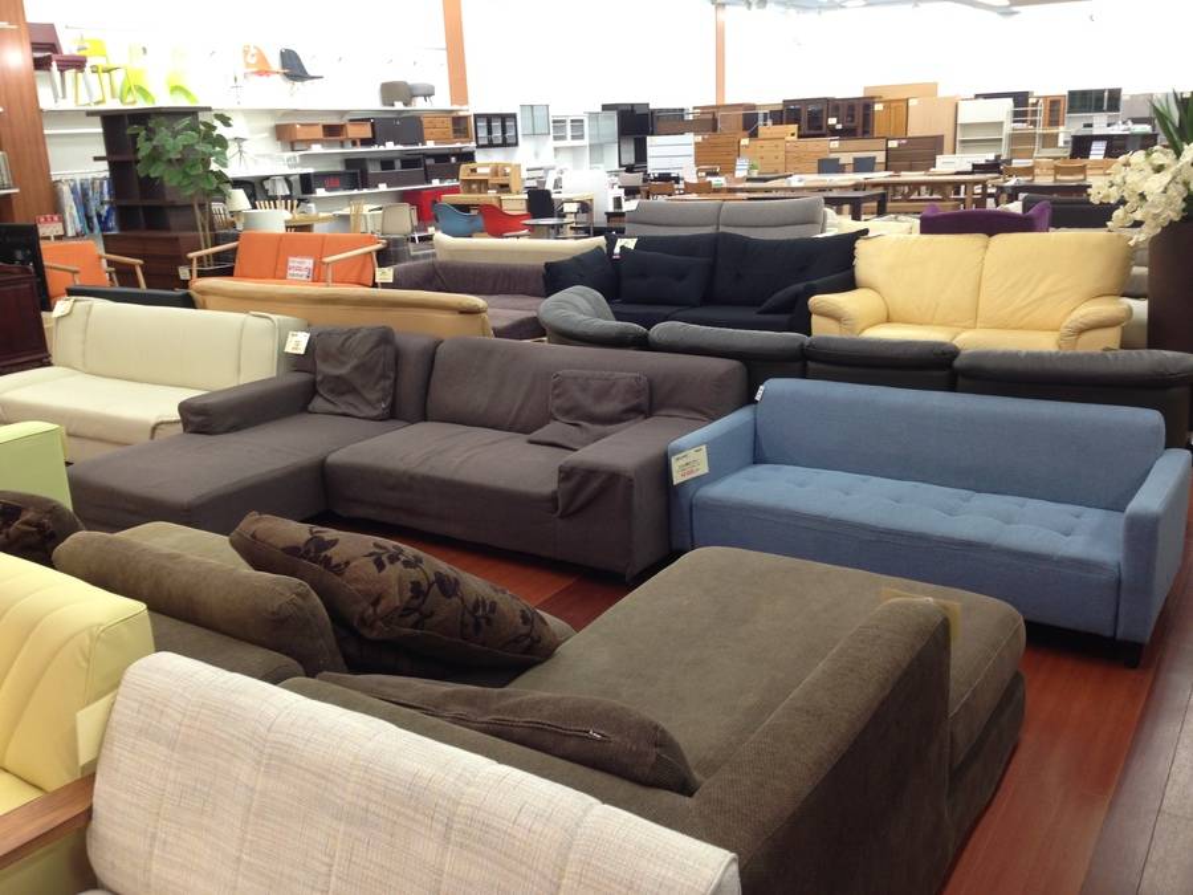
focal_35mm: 33
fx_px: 1137
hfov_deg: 55.4
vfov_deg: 42.9
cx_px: 596
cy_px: 448
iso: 50
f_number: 2.4
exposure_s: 1/24
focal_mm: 4.12
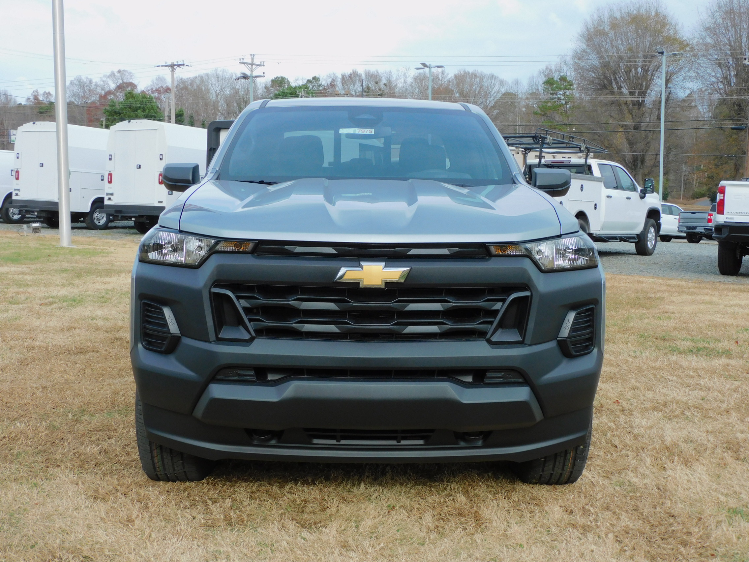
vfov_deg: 32.2
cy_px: 281
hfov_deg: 42.1
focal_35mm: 45
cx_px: 374
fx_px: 974
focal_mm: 8.1
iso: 125
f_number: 4
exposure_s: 1/500
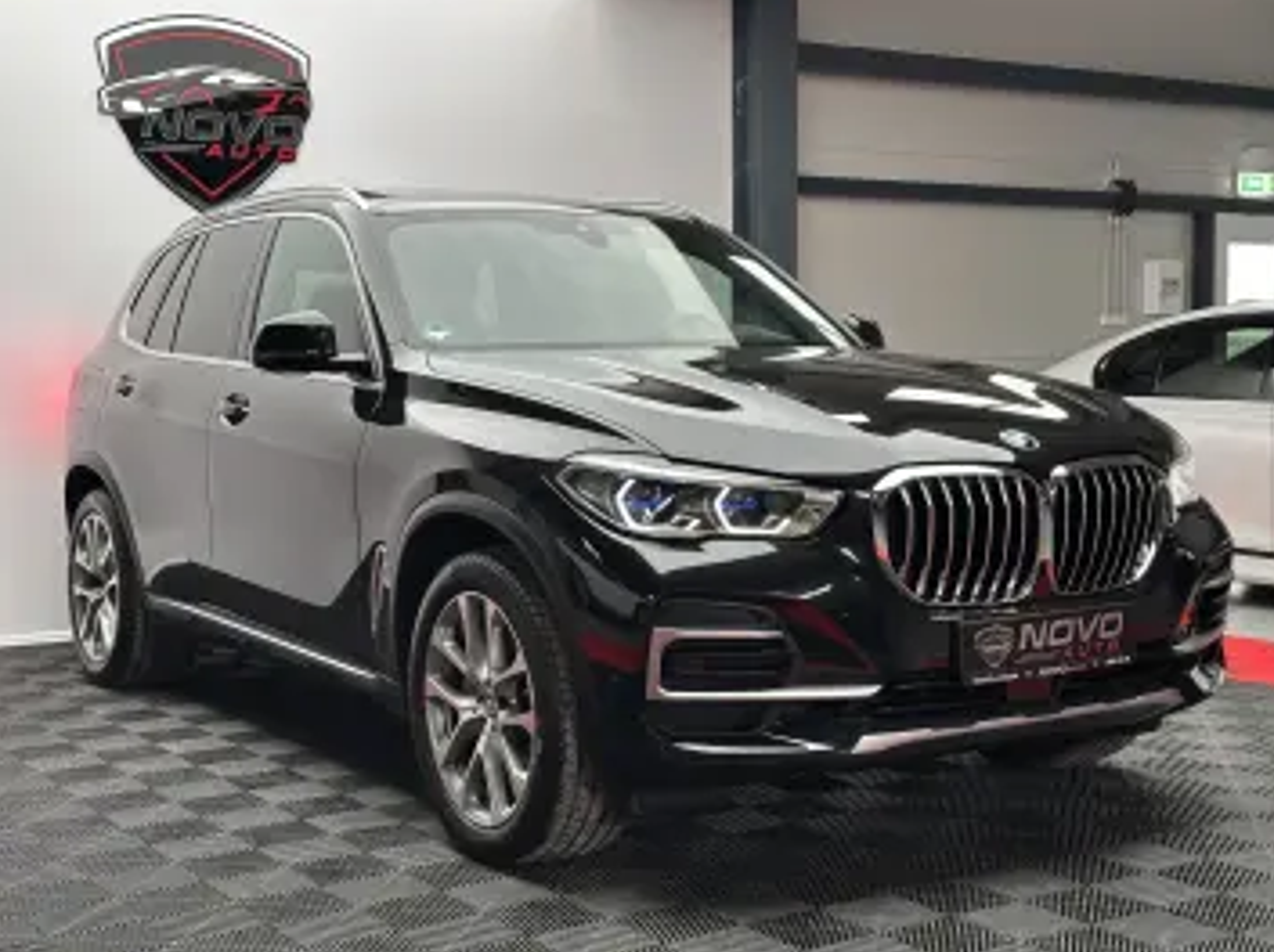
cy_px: 476
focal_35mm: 49
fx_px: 1802
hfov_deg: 38.9
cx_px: 646
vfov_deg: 29.6
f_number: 1.78
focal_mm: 6.86
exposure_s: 1/70
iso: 80
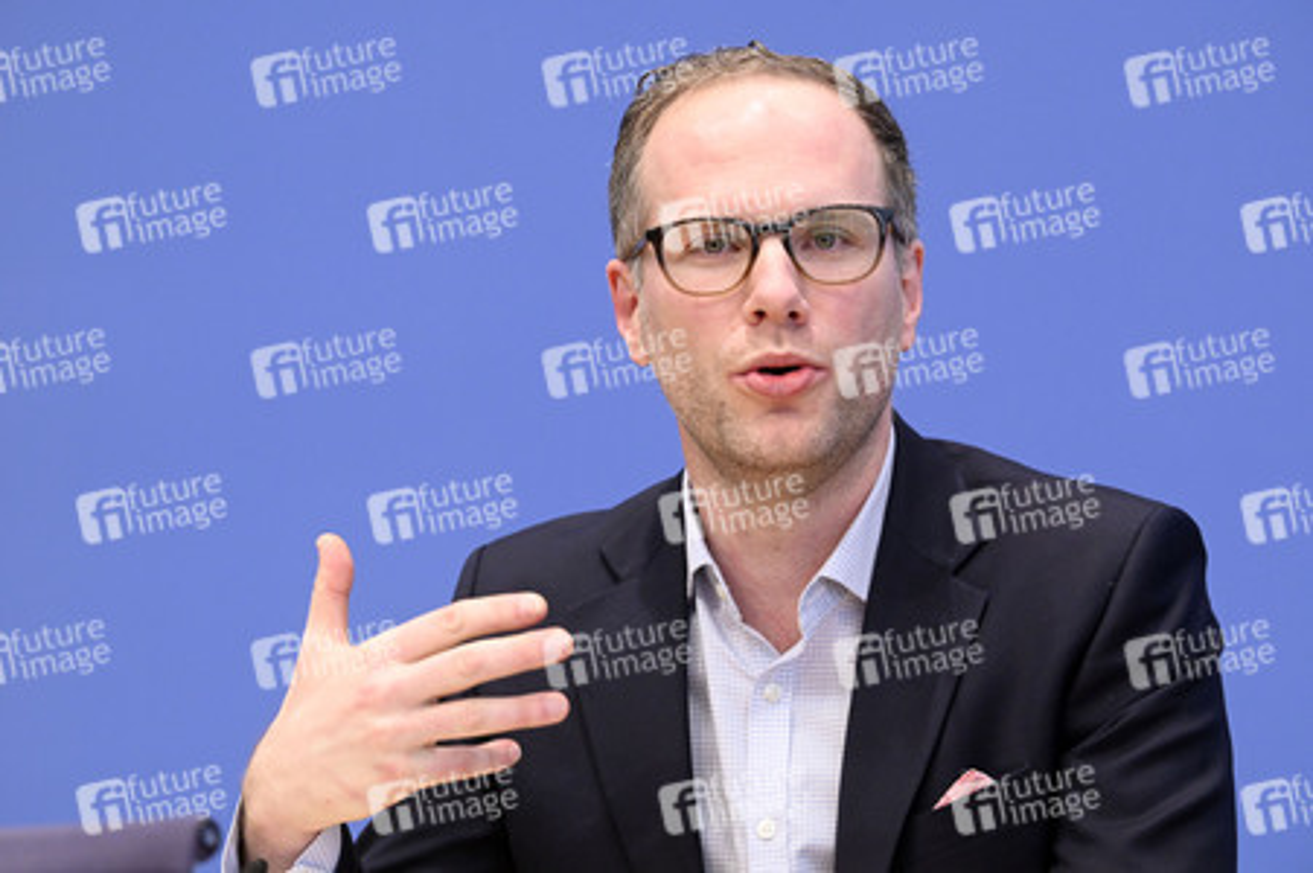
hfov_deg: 15.2
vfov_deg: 10.1
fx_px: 4920
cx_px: 656
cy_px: 436
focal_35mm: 135
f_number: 5
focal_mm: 135
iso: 5000
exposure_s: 1/640
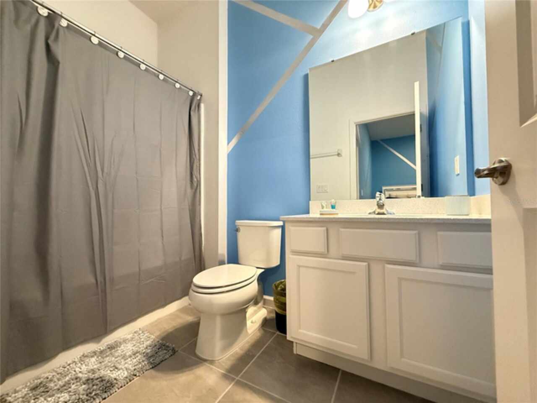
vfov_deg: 85.7
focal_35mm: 14
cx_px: 268
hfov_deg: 102.1
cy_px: 202
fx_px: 217
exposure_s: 1/60
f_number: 2.2
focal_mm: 2.22
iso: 800
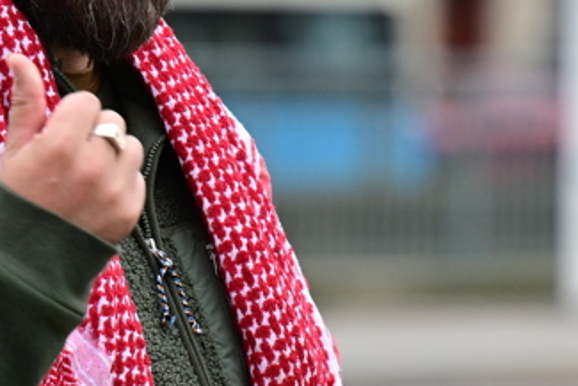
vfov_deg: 2.3
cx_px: 516
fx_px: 9734
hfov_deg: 3.4
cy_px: 304
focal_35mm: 606
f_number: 3.5
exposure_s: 1/640
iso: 450
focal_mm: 145
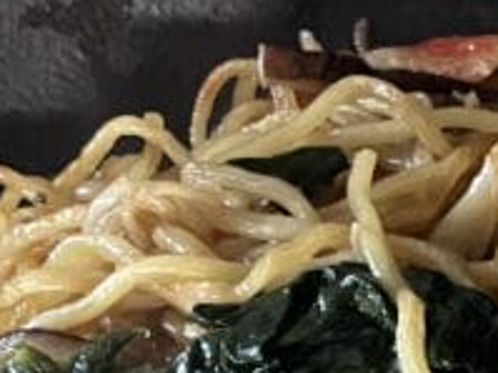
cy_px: 678
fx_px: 1927
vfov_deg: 10.4
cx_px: 733
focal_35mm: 134
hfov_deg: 13.9
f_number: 1.6
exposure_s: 1/25
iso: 640
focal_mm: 4.2
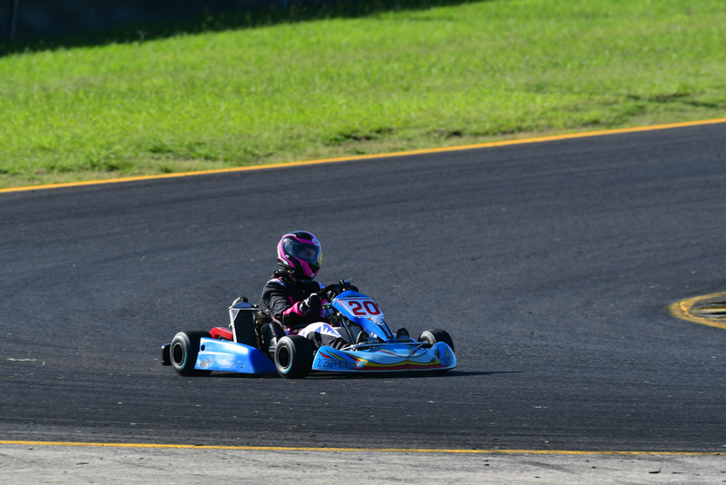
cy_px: 242
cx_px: 363
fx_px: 15130
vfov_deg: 1.8
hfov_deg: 2.7
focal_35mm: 750
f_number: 10
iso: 500
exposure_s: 1/640
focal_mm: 500
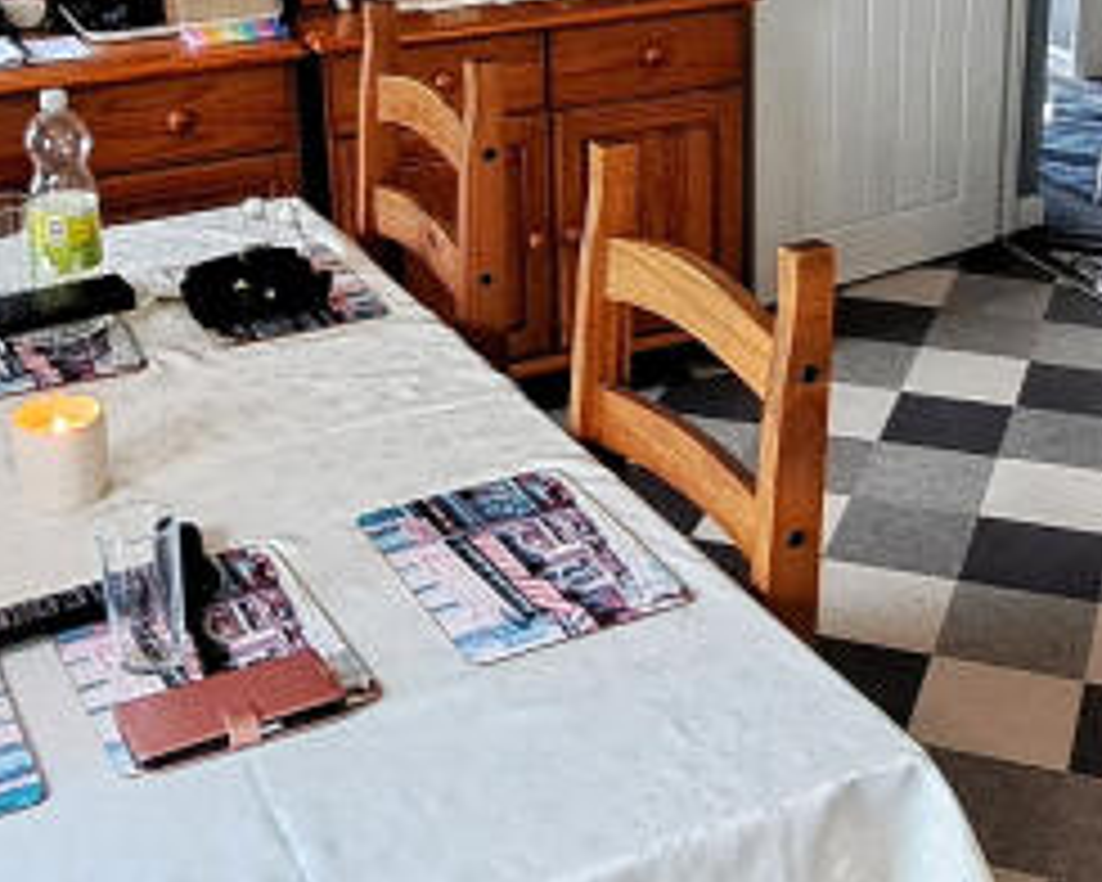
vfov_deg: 27.8
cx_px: 598
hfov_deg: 35.3
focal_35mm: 53
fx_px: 1729
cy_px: 140
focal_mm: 1.74
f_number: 2.2
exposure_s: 1/50
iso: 125
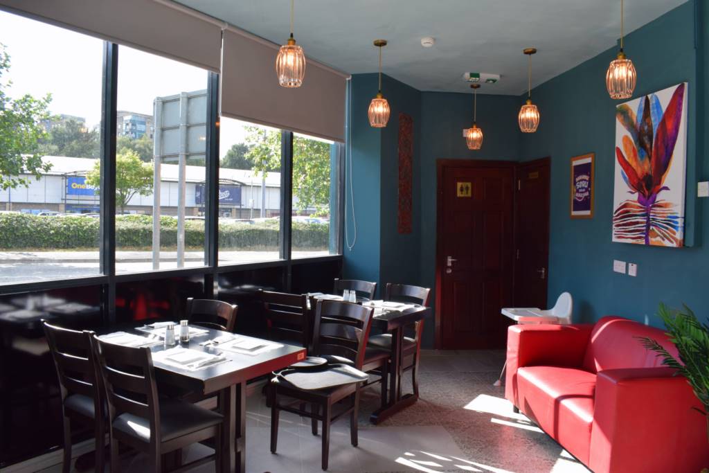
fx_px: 532
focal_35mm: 27
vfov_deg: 47.9
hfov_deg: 67.4
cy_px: 236
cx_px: 354
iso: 400
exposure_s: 1/125
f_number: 9
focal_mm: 18
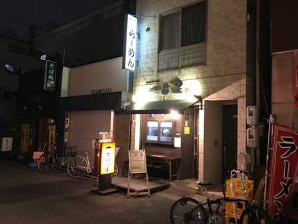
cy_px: 112
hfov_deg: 63.4
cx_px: 149
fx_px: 241
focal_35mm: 28
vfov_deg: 49.8
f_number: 1.8
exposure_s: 1/9
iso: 100
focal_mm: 3.99
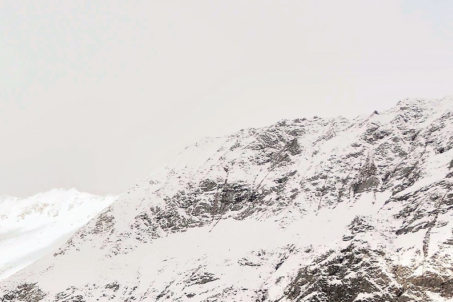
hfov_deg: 15.7
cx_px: -48
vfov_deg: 10.6
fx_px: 1598
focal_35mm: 127
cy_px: 355
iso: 400
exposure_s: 1/400
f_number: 8
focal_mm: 28
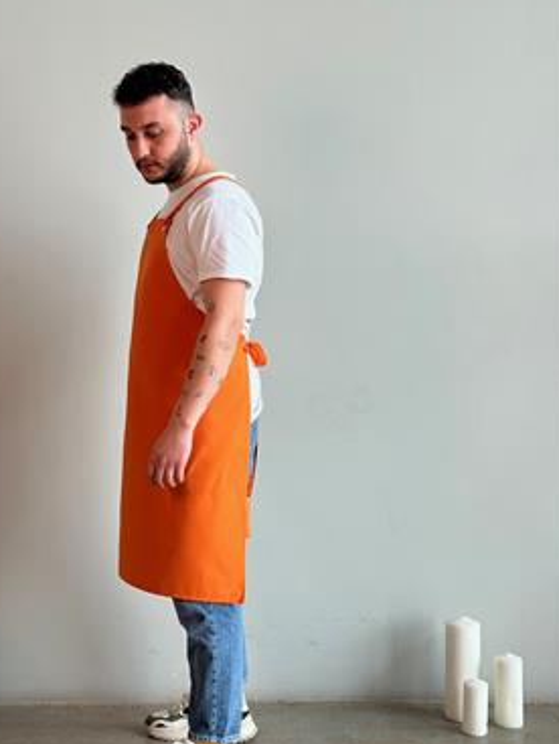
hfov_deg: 27.1
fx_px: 1161
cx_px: 251
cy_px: 362
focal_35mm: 54
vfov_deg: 35.5
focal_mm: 6.86
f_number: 1.78
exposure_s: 1/100
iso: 50
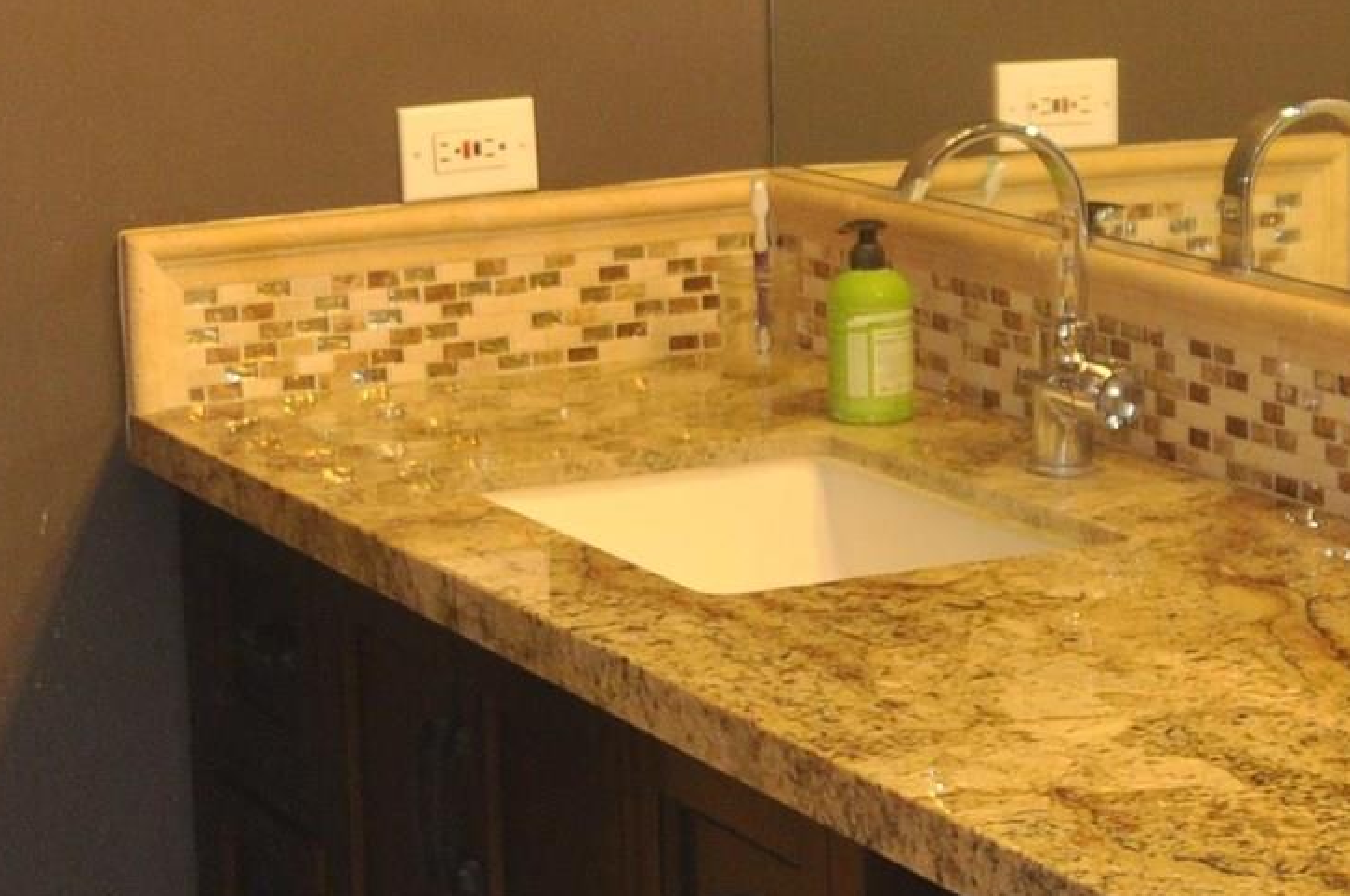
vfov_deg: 6.7
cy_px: 362
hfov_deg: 10.1
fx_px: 7602
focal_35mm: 203
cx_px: 660
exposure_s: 1/125
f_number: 2.8
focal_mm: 32
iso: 500
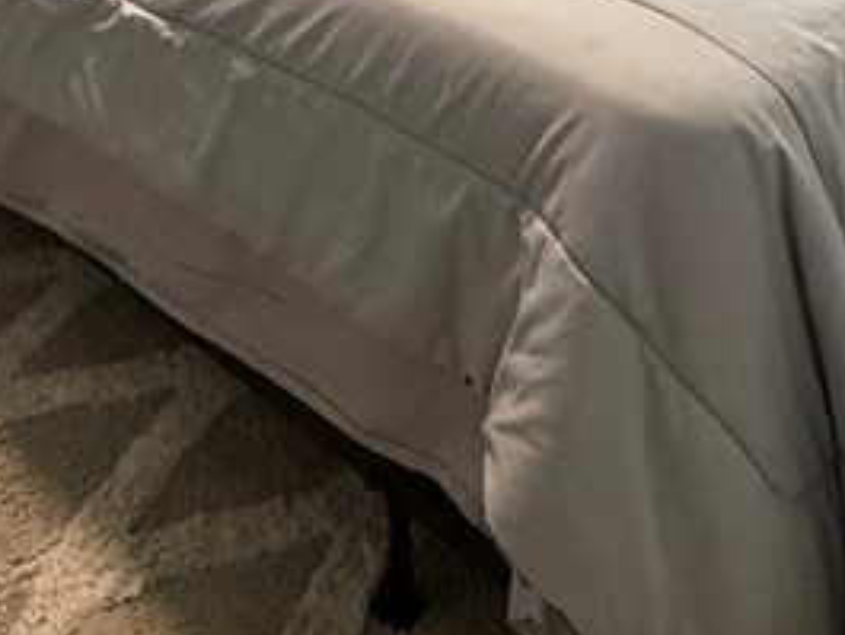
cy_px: -377
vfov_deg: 21.5
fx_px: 1319
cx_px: 185
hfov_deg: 34.6
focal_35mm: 54
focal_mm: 2.22
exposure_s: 1/120
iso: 400
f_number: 2.2
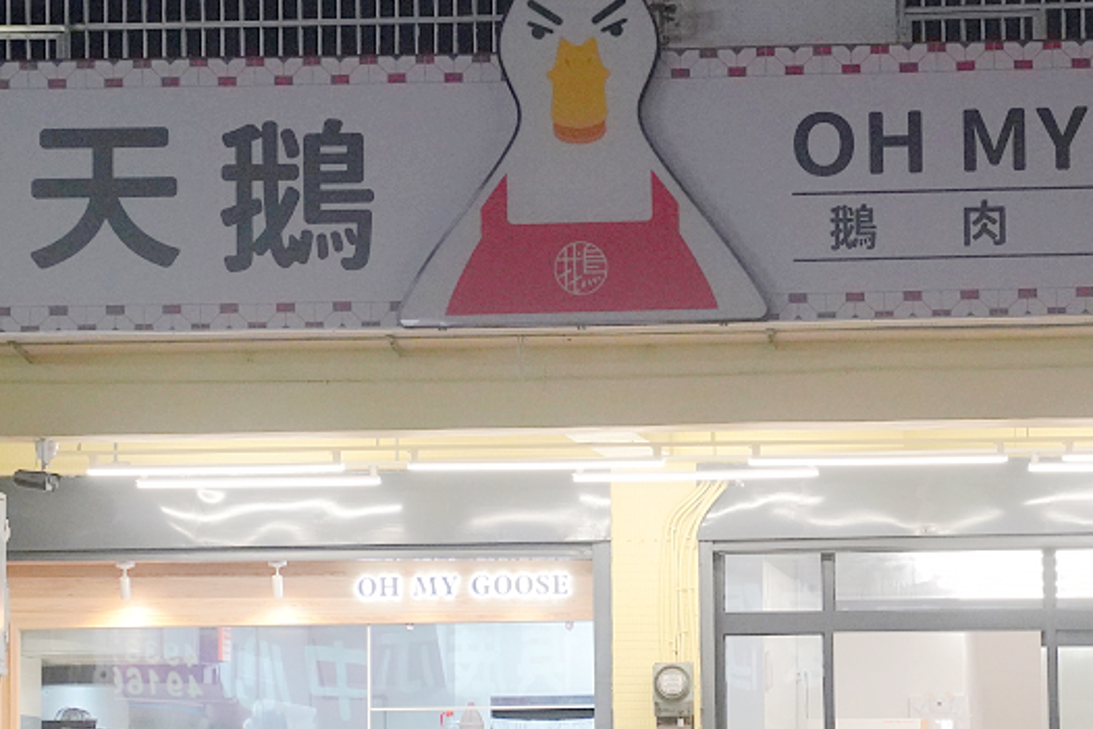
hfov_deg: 12.7
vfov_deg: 8.5
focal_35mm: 162
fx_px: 4920
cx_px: 609
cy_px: 436
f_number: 4
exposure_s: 1/160
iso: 5000
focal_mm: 71
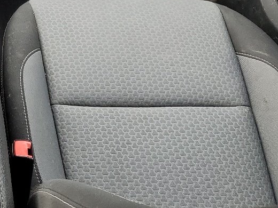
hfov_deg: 21.6
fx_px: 642
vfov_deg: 17.2
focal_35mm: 80
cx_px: -103
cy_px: -68
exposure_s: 1/172
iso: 50
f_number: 1.5
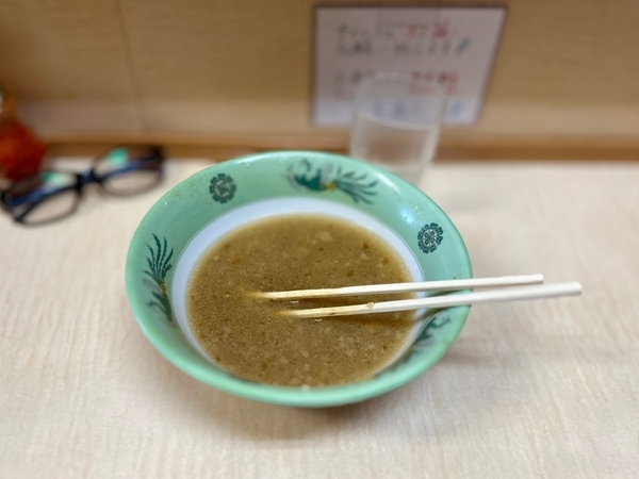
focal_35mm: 24
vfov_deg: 56.8
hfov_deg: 71.6
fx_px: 443
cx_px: 320
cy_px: 240
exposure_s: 1/100
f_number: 1.78
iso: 200
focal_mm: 6.86
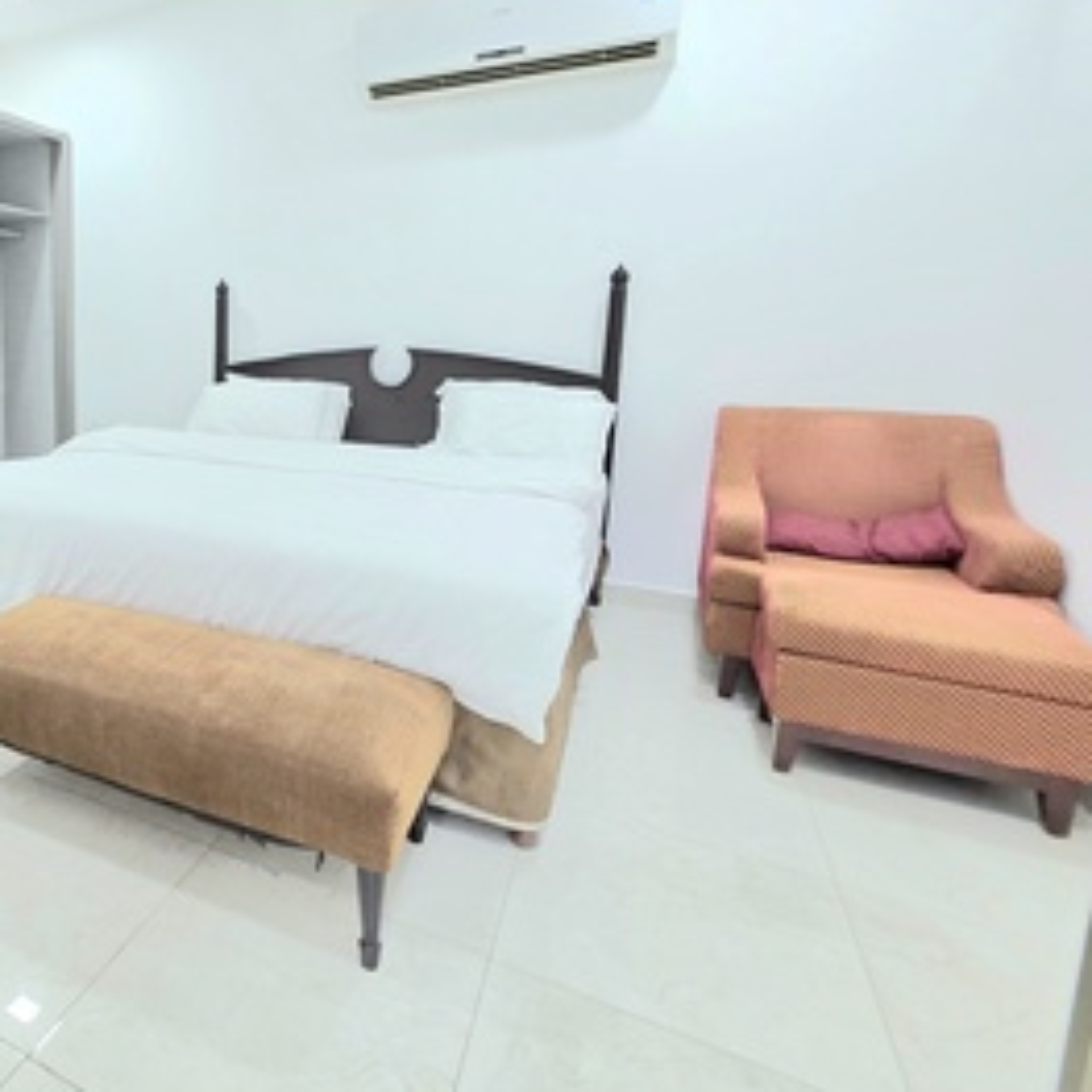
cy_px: 455
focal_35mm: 20
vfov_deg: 74.3
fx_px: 714
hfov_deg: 66.3
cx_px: 185
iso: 320
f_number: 1.9
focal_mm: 2.2
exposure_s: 1/50.3
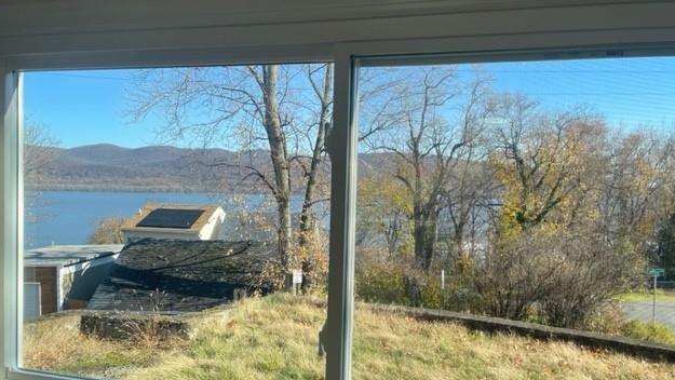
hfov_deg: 66.1
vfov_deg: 40.2
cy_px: 207
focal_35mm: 29
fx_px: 519
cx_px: 337
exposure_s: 1/556
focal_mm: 4.2
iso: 32
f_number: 1.6
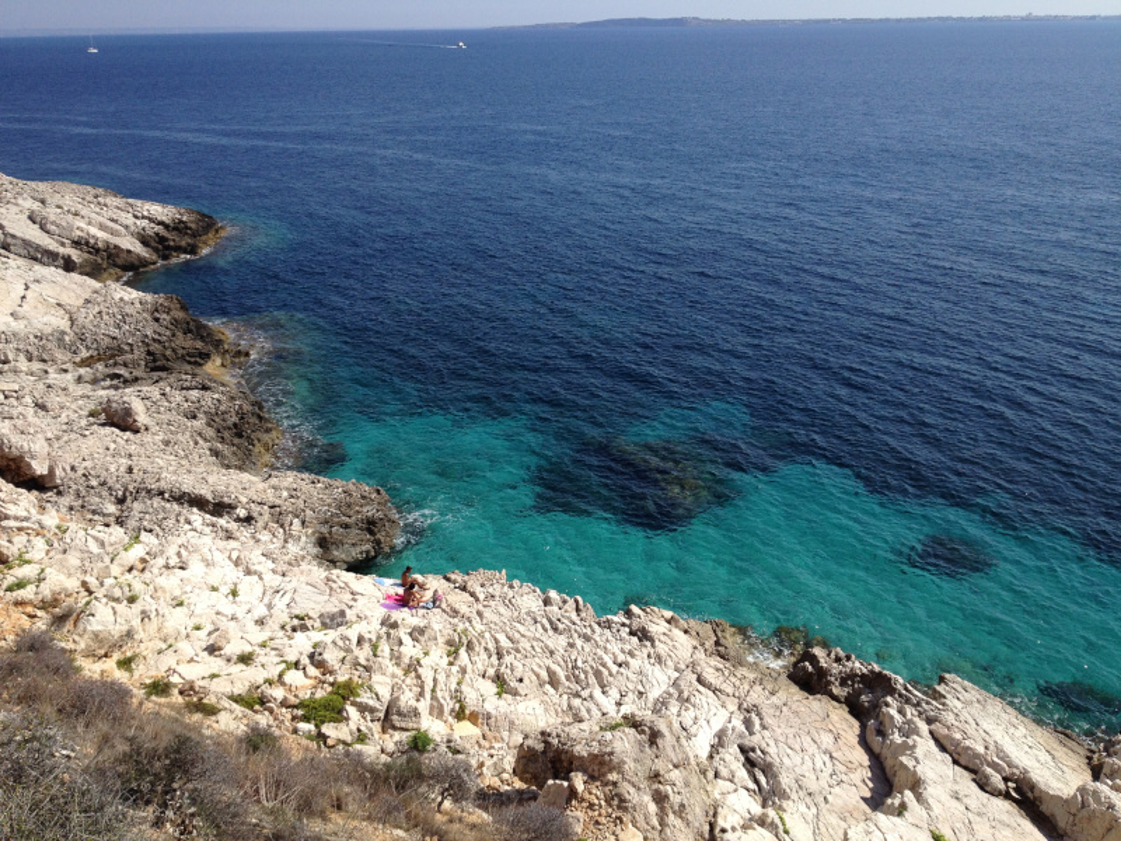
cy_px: 420
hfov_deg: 52.6
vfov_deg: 40.7
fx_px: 1133
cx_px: 560
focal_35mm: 35
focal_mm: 4.28
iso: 64
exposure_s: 1/2632
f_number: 2.4
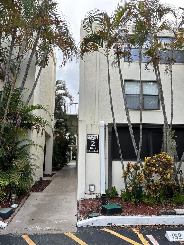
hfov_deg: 53.1
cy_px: 122
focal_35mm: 26
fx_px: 184
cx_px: 92
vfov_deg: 67.3
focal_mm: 5.7
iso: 50
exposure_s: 1/674
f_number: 1.5
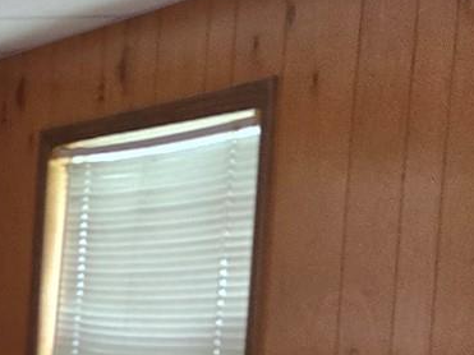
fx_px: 1738
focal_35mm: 127
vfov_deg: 11.4
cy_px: 438
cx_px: -786
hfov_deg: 11.6
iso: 640
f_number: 1.7
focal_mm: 6.3
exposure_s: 1/120
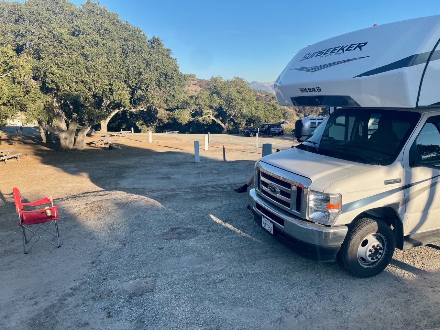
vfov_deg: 53.1
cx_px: 220
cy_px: 165
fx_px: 330
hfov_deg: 67.3
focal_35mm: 26
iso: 32
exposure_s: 1/1261
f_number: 1.6
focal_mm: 4.2
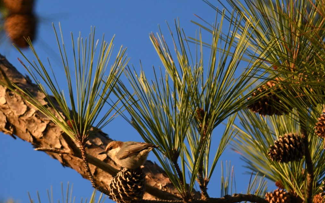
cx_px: 77
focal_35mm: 1469
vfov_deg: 0.9
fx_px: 13008
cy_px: 151
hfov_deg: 1.4
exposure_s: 1/1000
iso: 1100
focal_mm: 600
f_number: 6.3
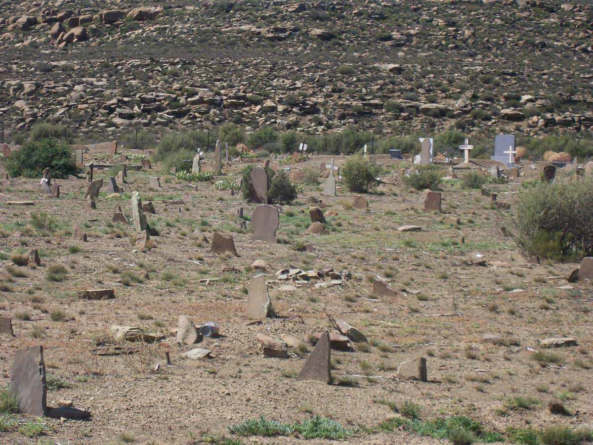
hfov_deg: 18.2
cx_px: 296
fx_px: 1850
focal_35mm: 108
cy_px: 222
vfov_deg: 13.7
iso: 80
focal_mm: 18
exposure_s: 1/560
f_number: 4.8
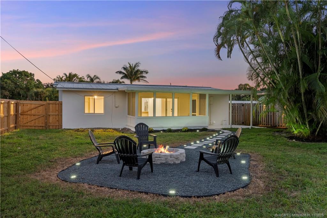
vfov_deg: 45.0
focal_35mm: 29
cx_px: 164
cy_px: 109
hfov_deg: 63.7
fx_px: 263
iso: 500
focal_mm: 29
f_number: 8
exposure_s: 6
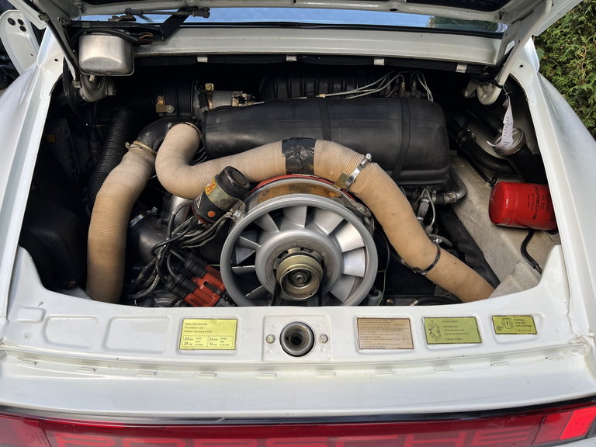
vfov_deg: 53.1
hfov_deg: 67.3
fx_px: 448
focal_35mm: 26
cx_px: 298
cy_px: 224
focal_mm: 5.1
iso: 40
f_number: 1.6
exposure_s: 1/174
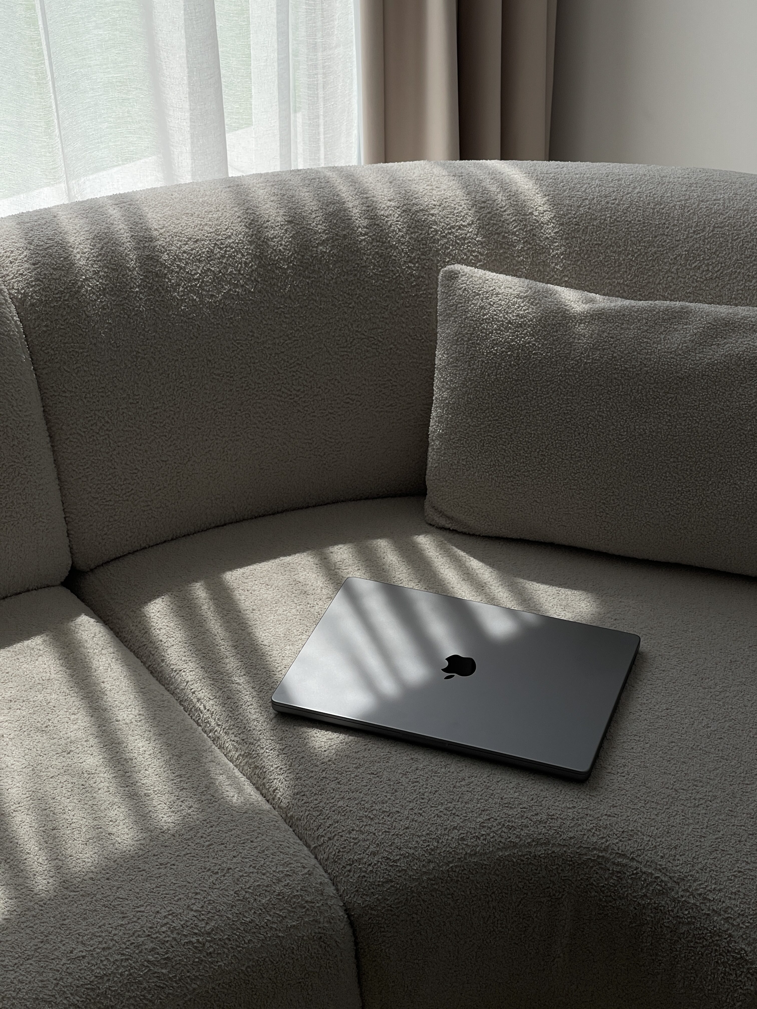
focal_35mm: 64
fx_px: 1866
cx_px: 378
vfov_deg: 30.3
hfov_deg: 22.9
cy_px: 504
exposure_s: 1/328
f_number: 2.2
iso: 32
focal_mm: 7.5
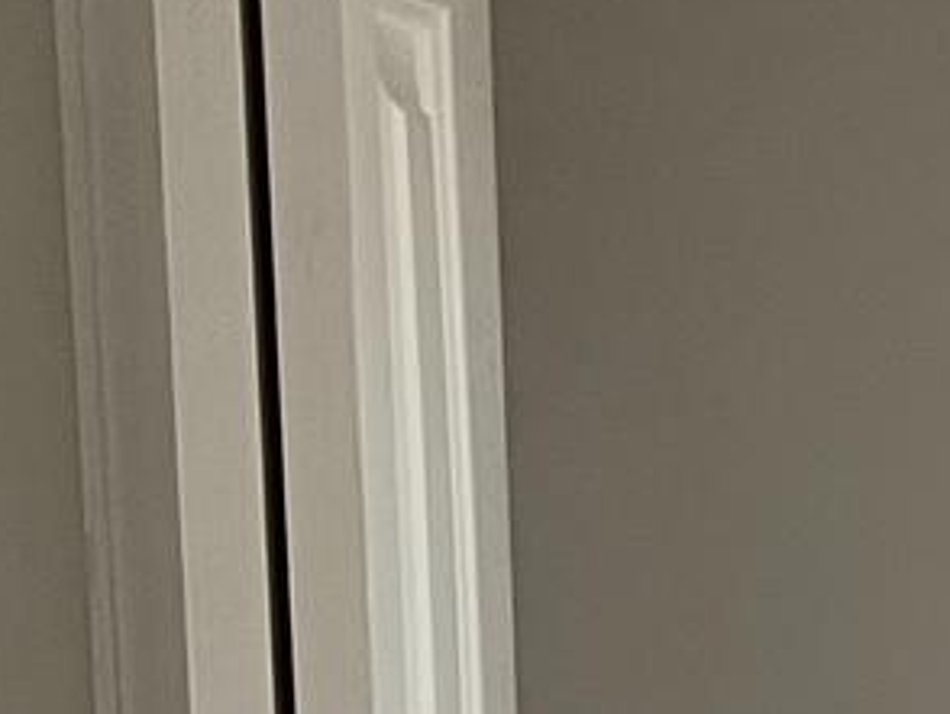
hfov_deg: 10.2
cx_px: 1790
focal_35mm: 181
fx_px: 4971
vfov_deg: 8.0
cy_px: 1166
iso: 125
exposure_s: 1/100
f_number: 1.6
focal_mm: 5.1
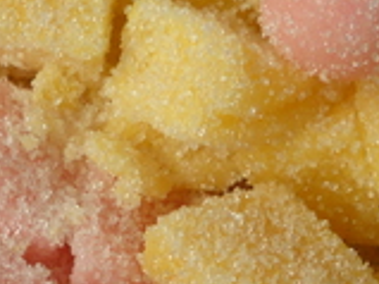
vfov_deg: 10.4
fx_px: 1554
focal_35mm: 142
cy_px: 218
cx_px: 86
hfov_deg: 13.8
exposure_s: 1/60
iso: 141
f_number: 3.1
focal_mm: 6.72
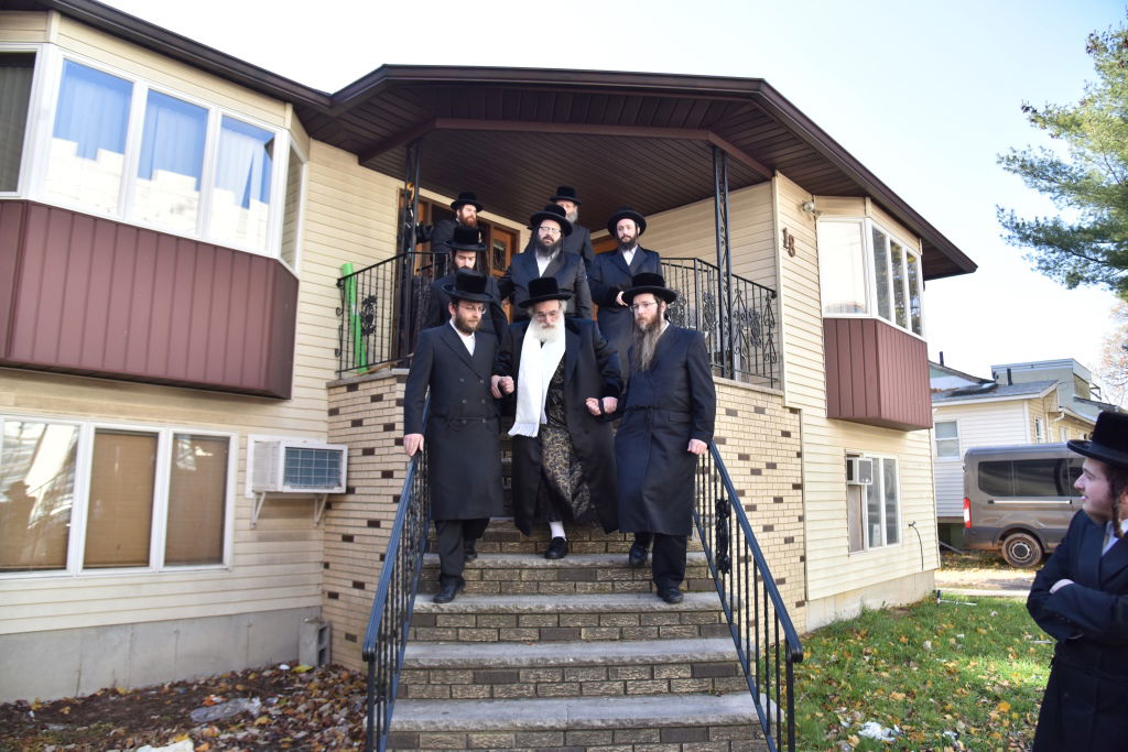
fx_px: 752
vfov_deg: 53.1
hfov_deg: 73.7
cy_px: 376
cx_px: 564
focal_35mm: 24
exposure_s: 1/250
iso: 200
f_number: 5
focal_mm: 24
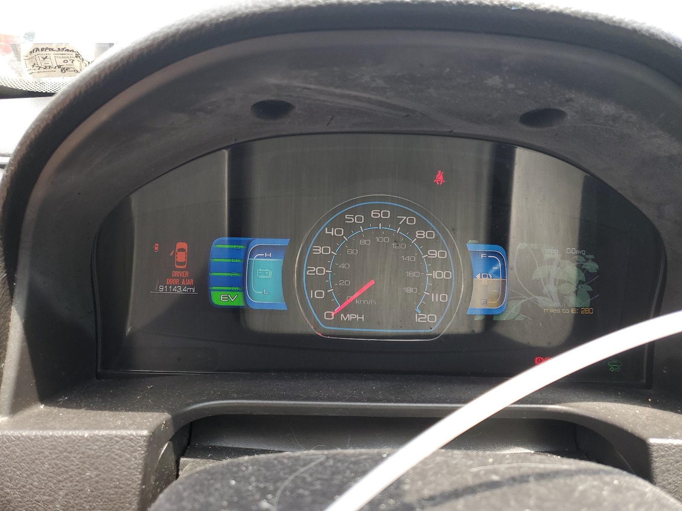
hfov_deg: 67.3
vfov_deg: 53.1
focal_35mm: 26
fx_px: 512
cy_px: 256
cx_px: 341
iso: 50
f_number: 1.5
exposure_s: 1/169
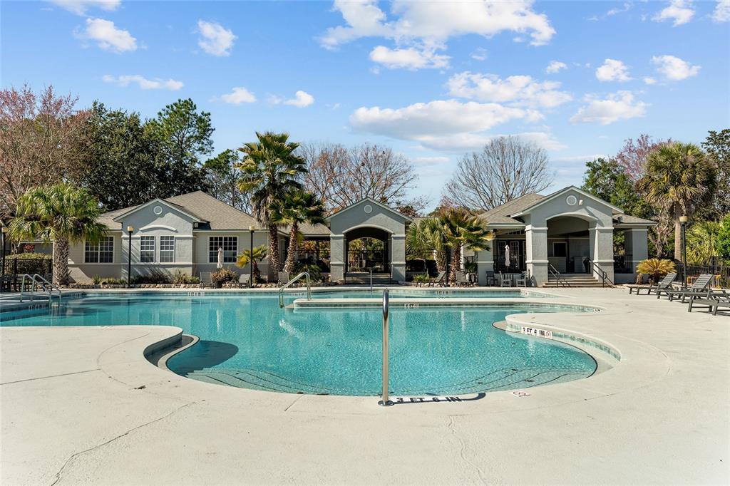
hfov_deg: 78.6
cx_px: 365
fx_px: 446
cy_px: 243
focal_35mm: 22
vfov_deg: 57.2
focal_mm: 22
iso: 400
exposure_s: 1/1000
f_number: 7.1
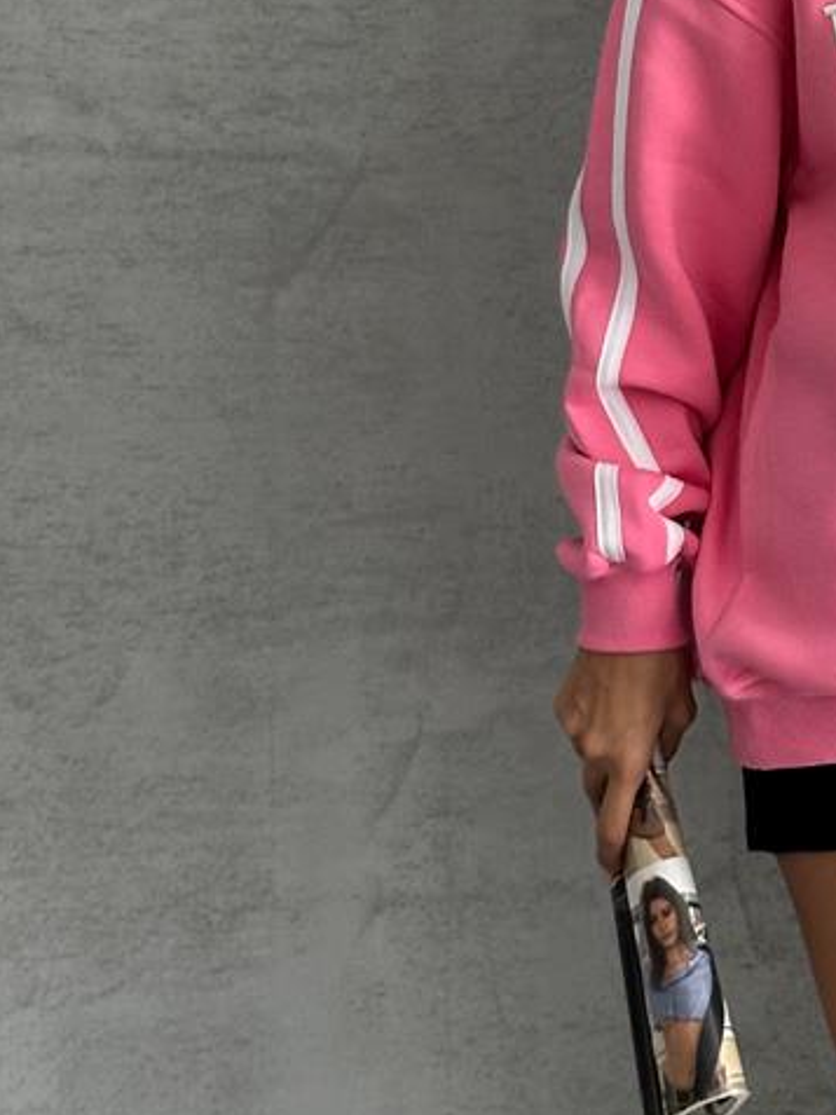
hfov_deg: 11.2
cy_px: -241
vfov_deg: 14.8
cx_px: 1115
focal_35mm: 129
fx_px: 4154
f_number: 1.78
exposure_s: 1/73
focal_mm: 6.86
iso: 80
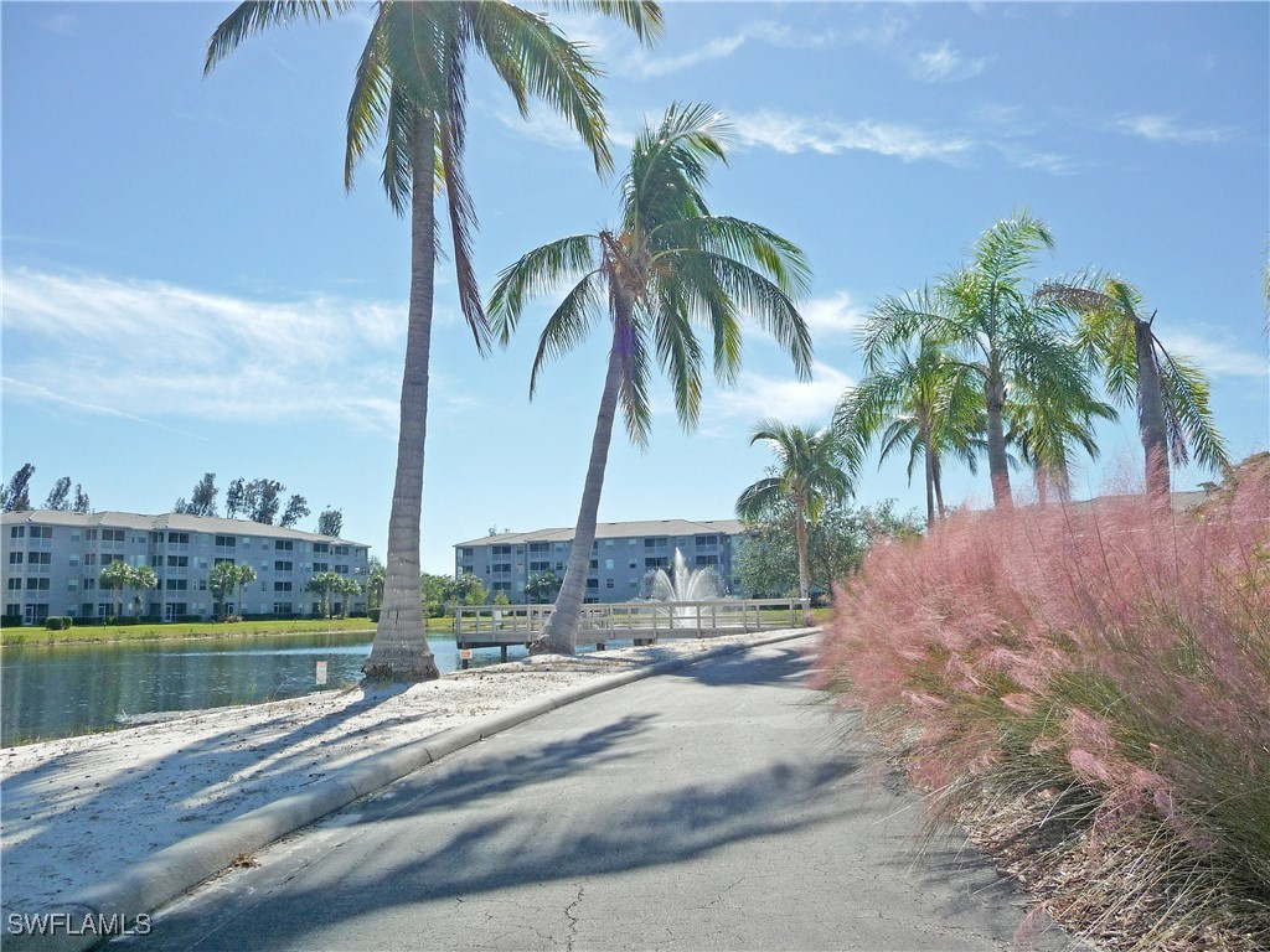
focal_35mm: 28
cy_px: 476
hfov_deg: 63.4
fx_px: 1027
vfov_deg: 49.7
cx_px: 635
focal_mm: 4.7
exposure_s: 1/400
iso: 100
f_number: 8
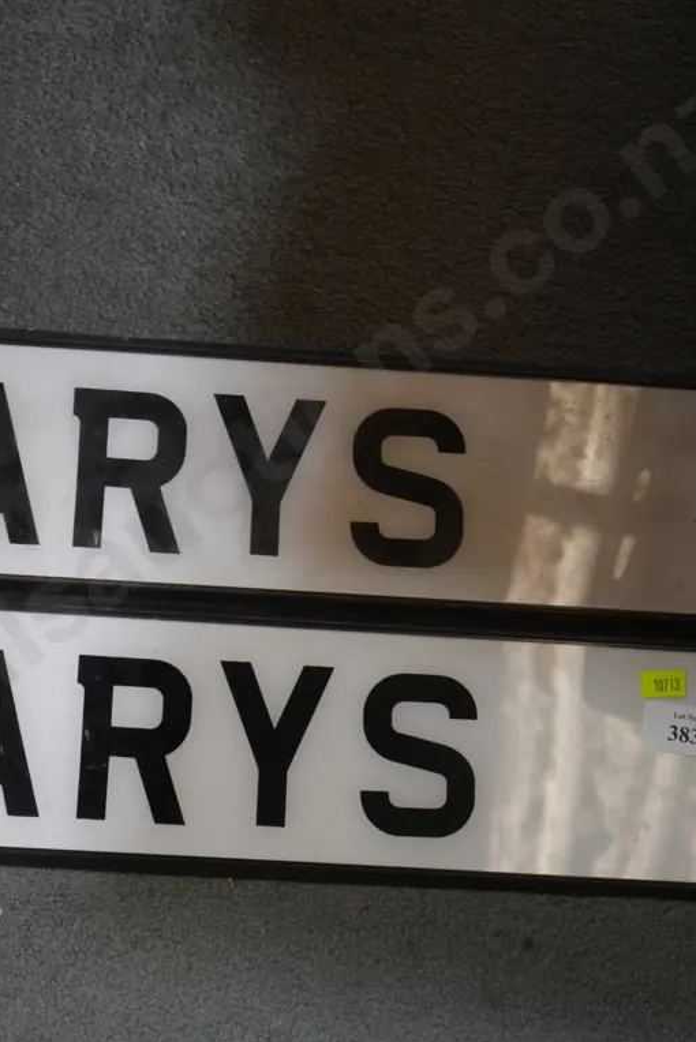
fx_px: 2665
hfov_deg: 14.8
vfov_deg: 22.1
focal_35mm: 92
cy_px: 523
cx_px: 172
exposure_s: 1/80
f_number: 5.4
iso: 500
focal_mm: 33
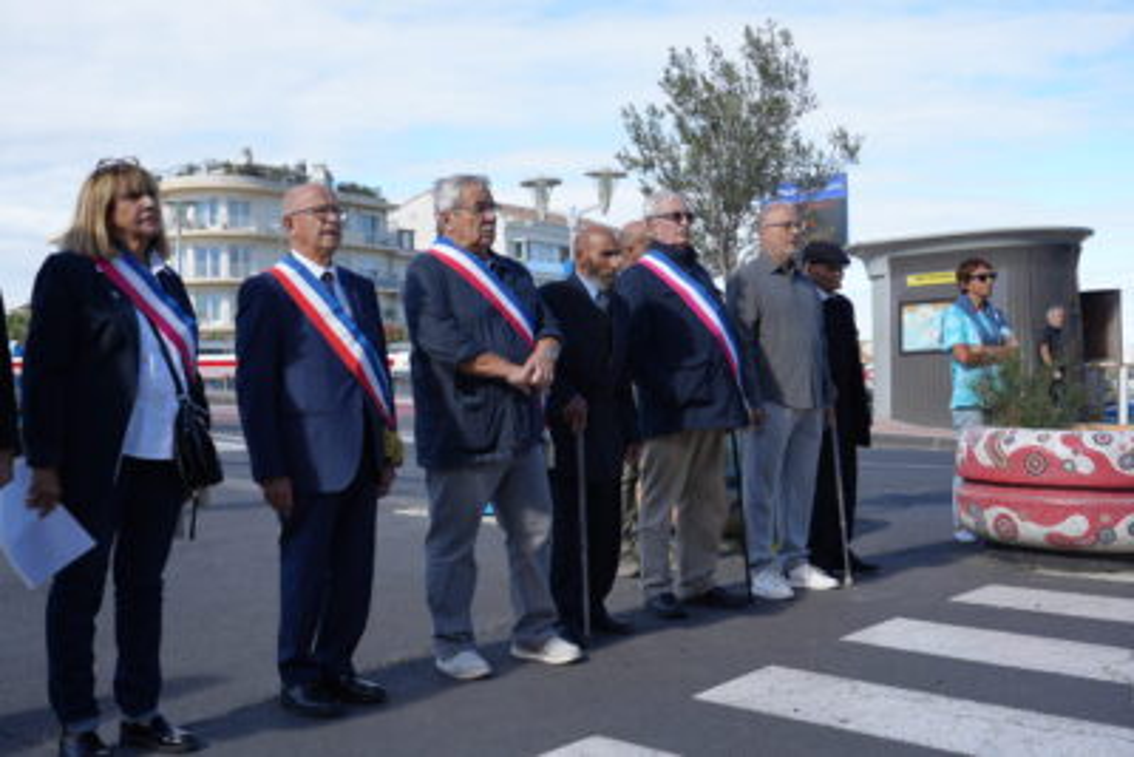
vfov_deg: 31.9
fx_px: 1323
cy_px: 378
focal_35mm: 42
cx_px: 567
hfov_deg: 46.4
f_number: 4.5
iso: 100
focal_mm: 42
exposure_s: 1/500
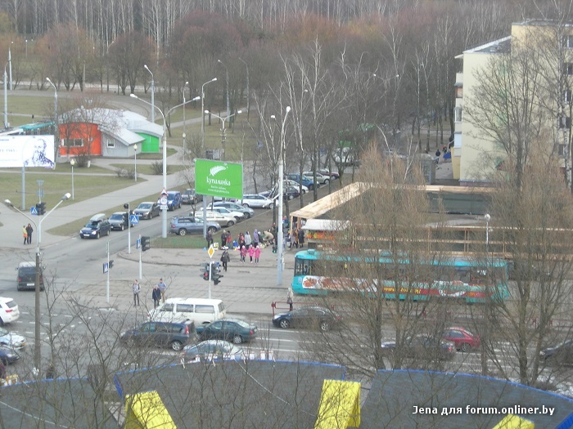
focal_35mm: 113
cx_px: 286
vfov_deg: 13.1
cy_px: 214
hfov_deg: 17.4
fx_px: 1870
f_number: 4.9
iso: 64
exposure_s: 1/87.4
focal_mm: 23.4
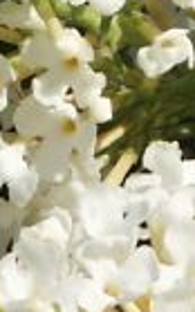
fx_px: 4052
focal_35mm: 477
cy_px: 144
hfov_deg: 2.8
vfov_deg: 4.4
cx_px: 161
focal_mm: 15.56
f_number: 8
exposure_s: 1/350
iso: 64
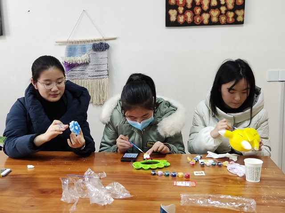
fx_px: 206
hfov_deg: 69.4
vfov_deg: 54.9
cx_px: 142
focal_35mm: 25
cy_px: 106
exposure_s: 1/33
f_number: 1.79
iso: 986
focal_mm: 4.71
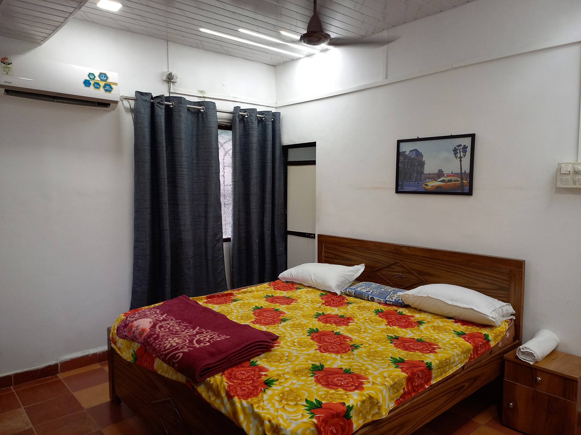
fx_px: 420
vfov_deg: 54.9
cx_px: 290
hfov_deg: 69.4
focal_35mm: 25
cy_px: 218
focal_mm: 4.65
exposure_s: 1/50
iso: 160
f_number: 1.8
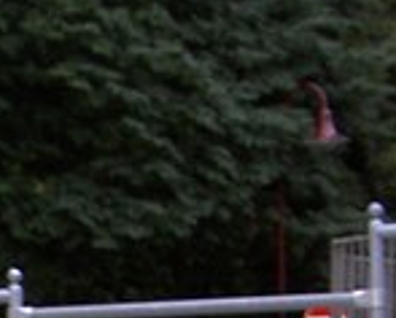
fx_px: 2734
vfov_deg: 6.4
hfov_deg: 7.9
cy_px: 733
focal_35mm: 233
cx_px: -407
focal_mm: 9
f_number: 2.9
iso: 100
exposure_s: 1/21.1
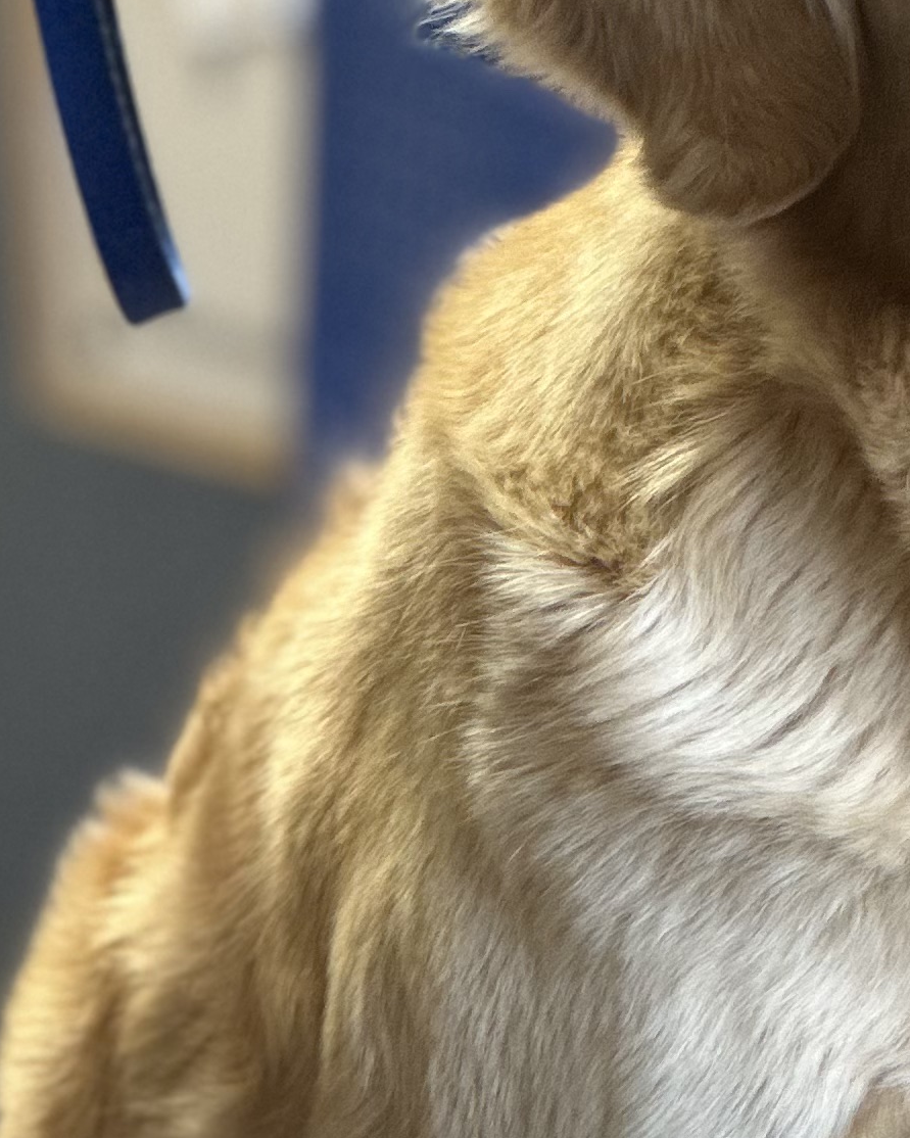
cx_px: 905
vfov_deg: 7.1
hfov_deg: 5.7
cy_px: 1059
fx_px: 9158
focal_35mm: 272
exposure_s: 1/40
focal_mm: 9
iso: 200
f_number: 2.8
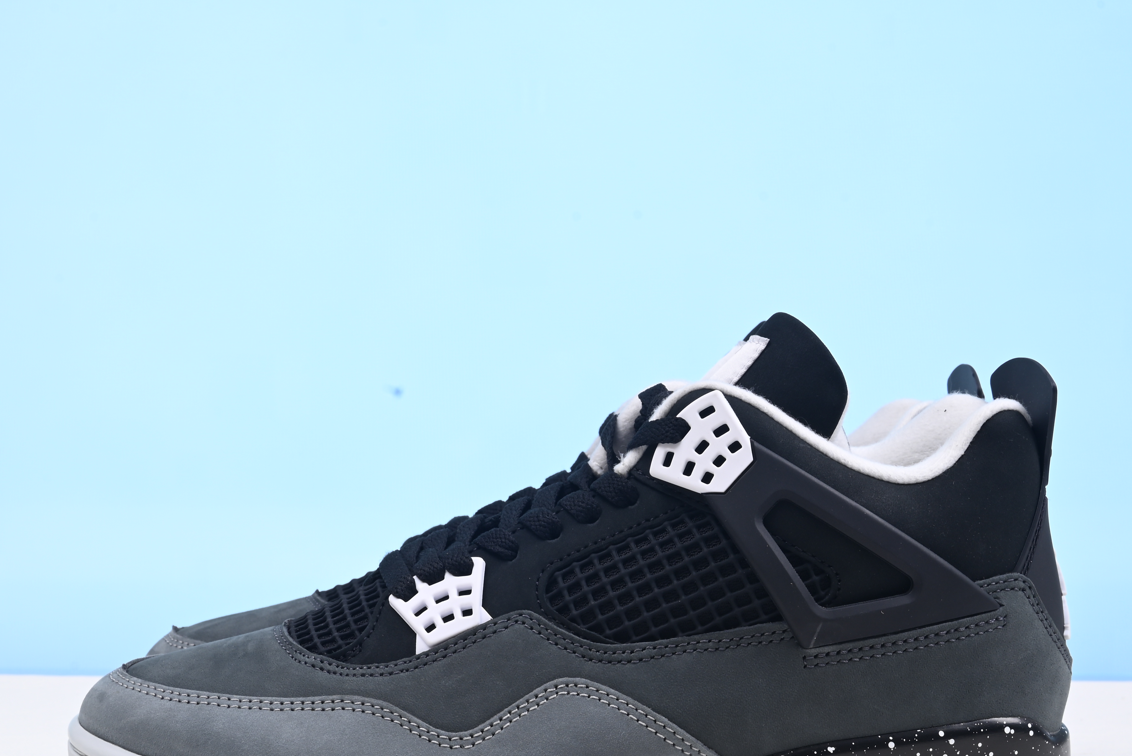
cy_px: 507
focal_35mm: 66
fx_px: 2076
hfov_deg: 30.5
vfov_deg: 20.6
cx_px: 509
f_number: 16
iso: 100
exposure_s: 1/2
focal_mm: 40
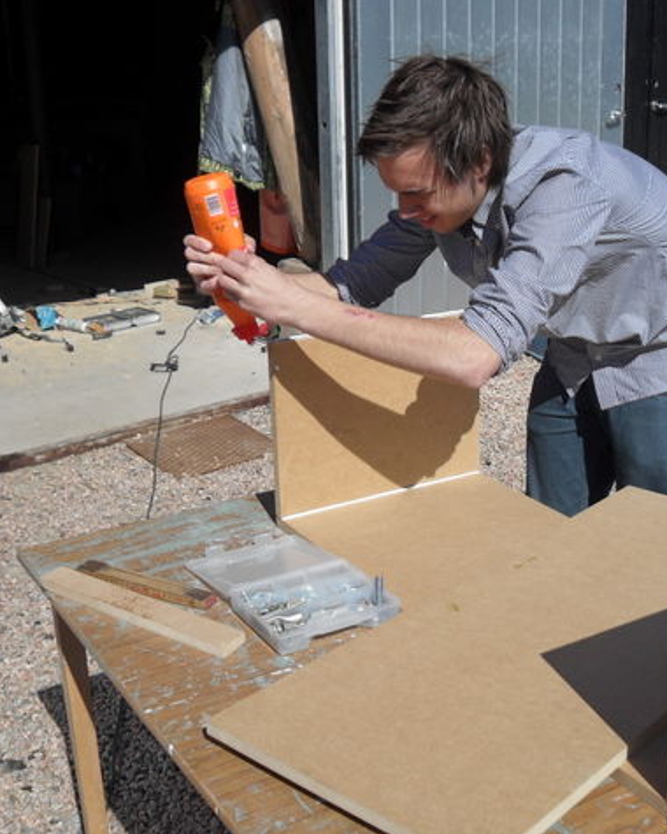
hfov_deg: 32.6
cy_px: 414
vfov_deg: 40.3
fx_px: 1135
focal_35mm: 46
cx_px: 407
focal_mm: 6.2
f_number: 8.9
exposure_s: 1/180
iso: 100
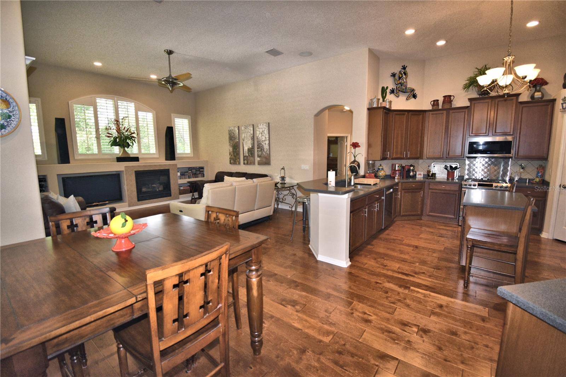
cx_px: 283
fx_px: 236
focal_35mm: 15
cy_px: 188
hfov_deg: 100.4
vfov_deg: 77.3
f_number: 4.5
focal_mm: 10
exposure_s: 1/80
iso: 800
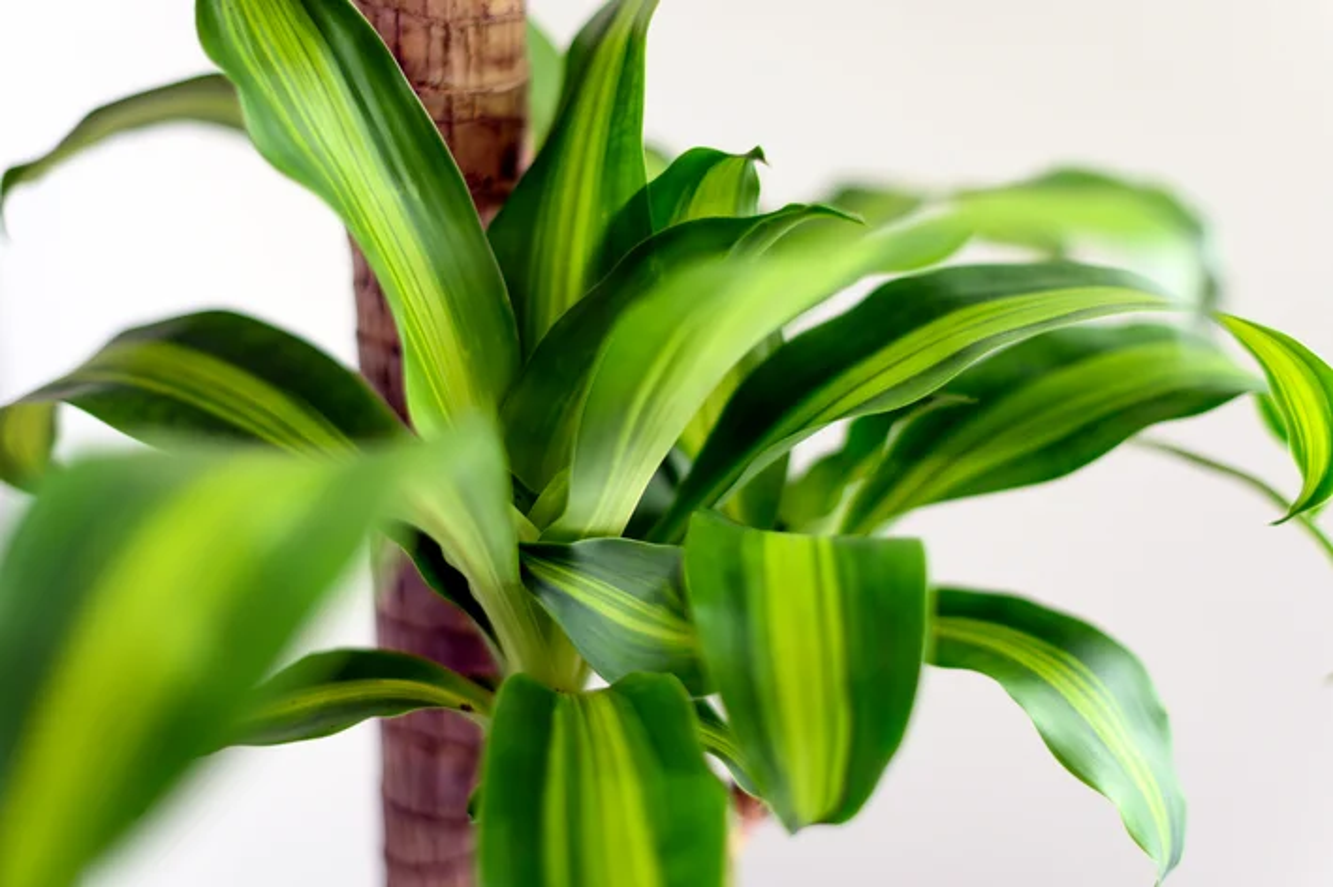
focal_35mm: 50
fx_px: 1850
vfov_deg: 27.0
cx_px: 666
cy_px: 444
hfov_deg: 39.6
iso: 160
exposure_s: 1/25
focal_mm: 50
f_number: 1.8
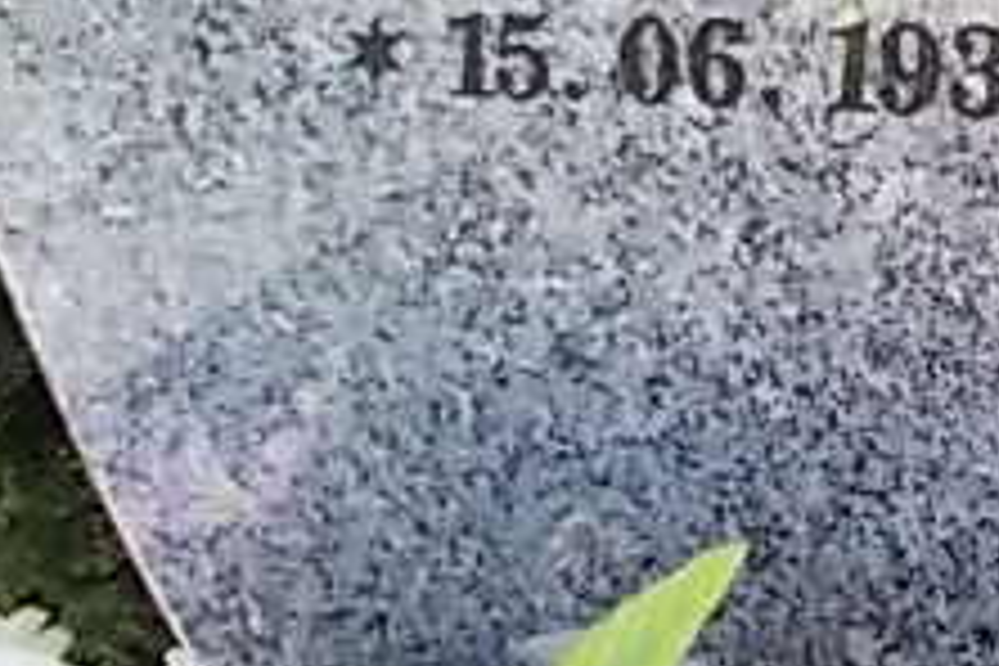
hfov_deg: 22.8
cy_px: 18
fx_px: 2164
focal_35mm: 78
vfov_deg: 17.1
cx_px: 1341
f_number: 3.2
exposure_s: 1/200
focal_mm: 4.6
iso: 80
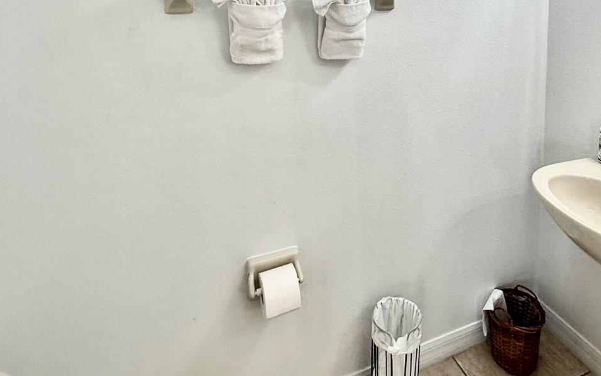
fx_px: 410
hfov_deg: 71.3
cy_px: 32
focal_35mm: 25
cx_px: 378
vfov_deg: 44.5
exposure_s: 1/120
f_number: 2.2
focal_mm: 2.22
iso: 64
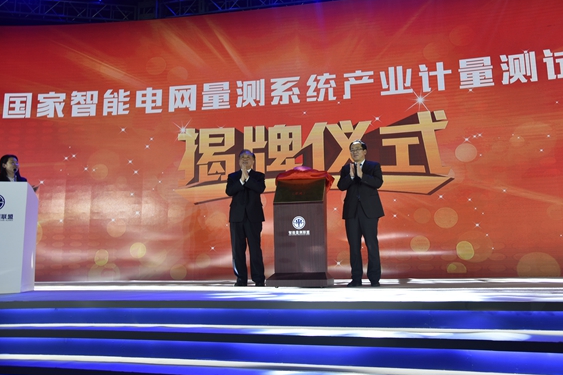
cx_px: 298
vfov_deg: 41.1
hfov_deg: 58.7
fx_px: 500
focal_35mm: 32
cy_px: 179
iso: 320
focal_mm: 30
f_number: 4.5
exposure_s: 1/100
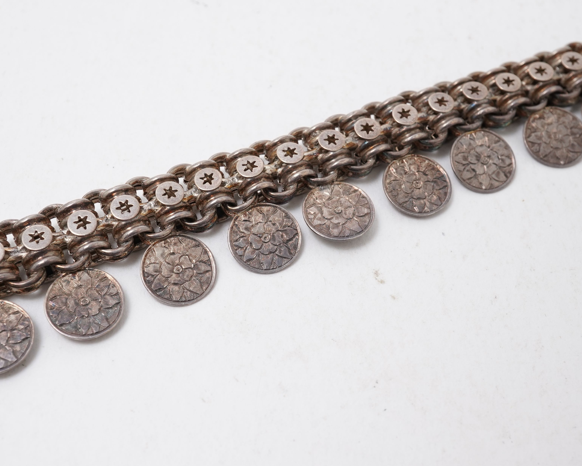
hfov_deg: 34.7
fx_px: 930
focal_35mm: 54
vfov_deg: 28.1
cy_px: 227
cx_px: 302
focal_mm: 30
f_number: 18
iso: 400
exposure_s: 1/125
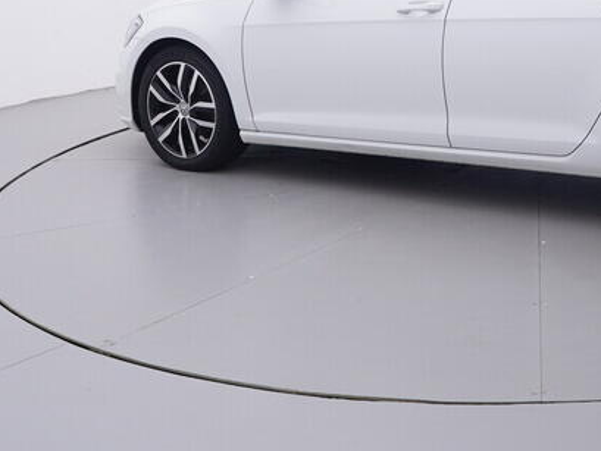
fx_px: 941
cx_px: 538
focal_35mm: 54
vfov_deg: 25.9
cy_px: 26
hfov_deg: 33.6
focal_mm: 15
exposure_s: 1/80
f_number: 5
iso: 200
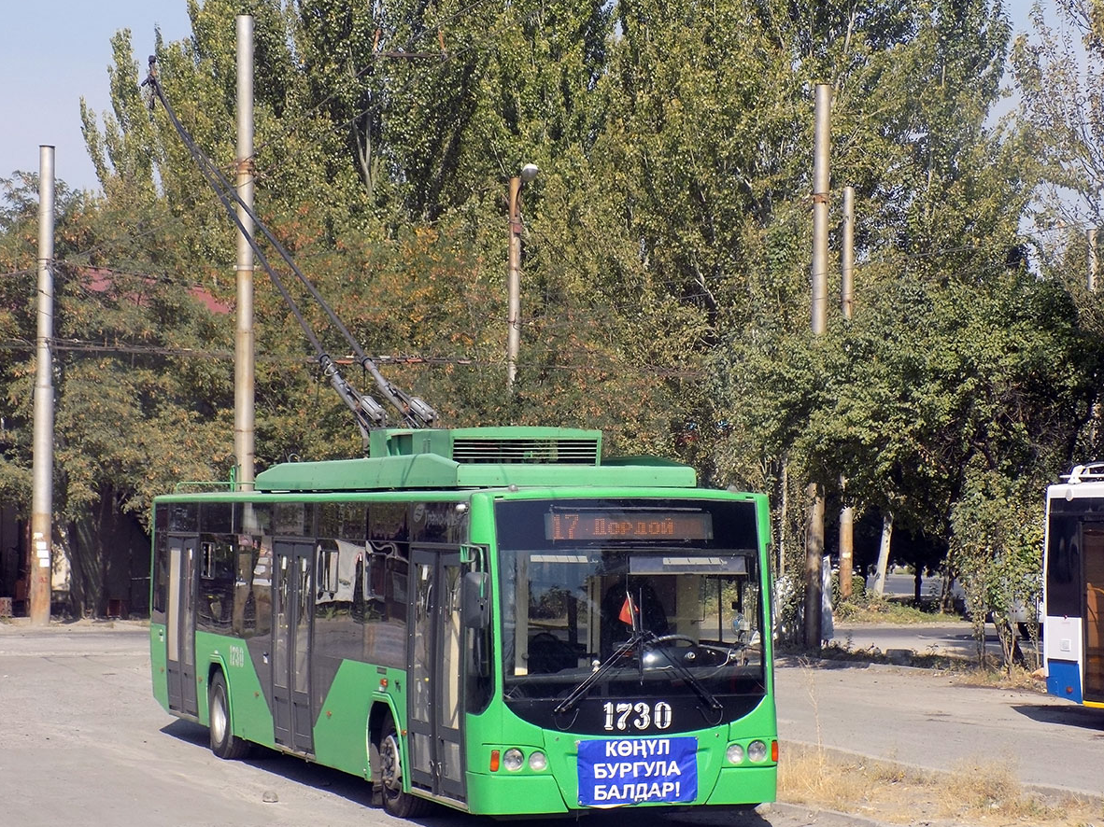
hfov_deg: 24.7
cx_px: 558
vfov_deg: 18.7
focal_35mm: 79
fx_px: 2519
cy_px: 412
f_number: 4.3
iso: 80
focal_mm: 13.9
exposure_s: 1/400
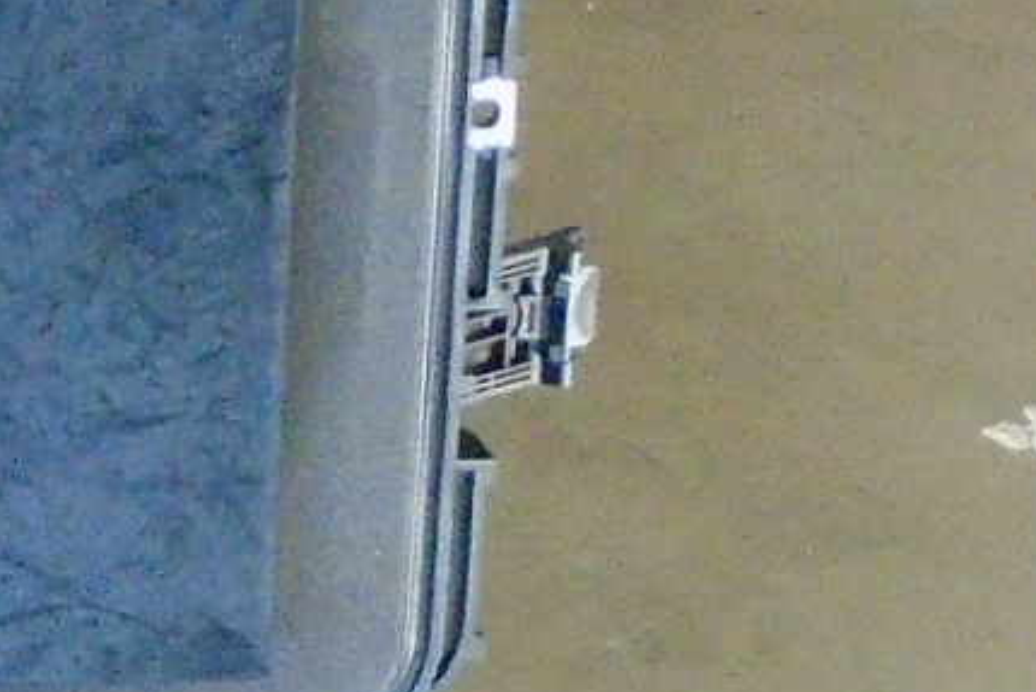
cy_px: 892
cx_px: -241
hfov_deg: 12.3
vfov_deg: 8.3
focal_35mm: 163
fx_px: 4692
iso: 800
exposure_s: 1/30
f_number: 3.2
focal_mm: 4.6
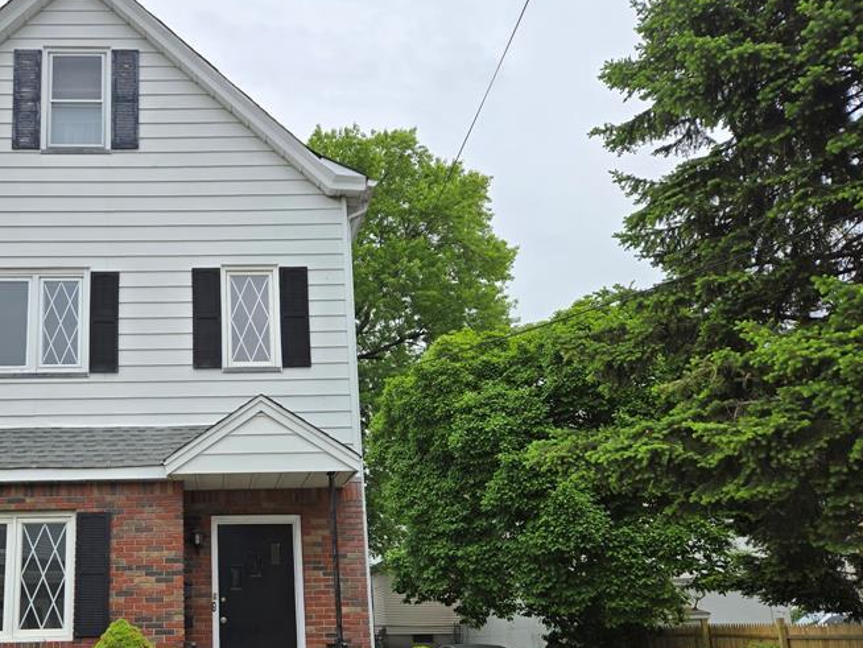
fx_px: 898
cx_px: 231
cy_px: 429
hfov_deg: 49.6
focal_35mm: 36
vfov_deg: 39.2
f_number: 1.8
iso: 25
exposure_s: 1/1746
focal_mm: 5.4
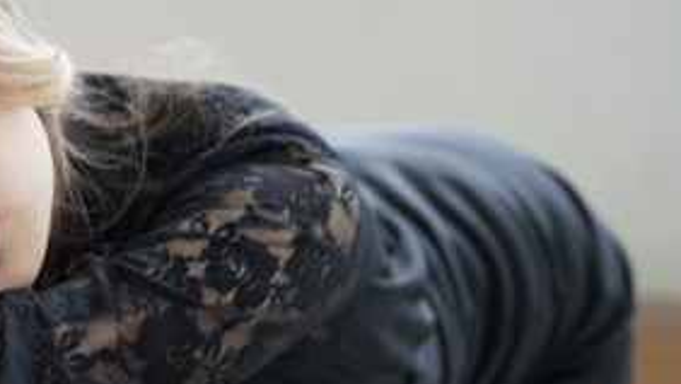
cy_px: 320
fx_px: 2403
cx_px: 128
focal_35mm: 133
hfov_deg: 16.0
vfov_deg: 9.1
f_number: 2.8
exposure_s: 1/30
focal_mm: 56
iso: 100
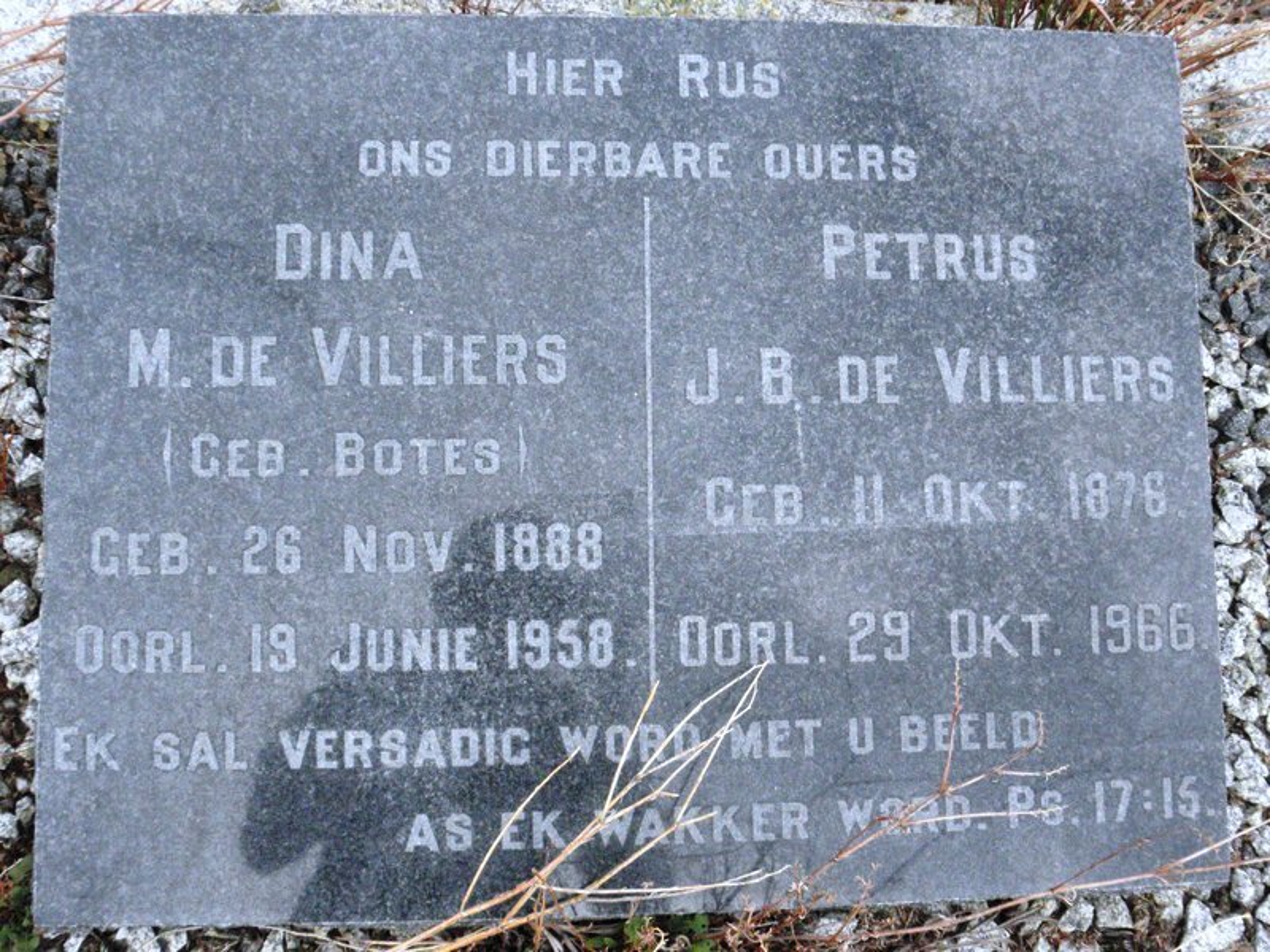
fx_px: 954
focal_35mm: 26
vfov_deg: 53.1
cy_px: 476
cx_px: 635
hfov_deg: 67.3
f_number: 6.3
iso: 200
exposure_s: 1/1000
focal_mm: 4.6
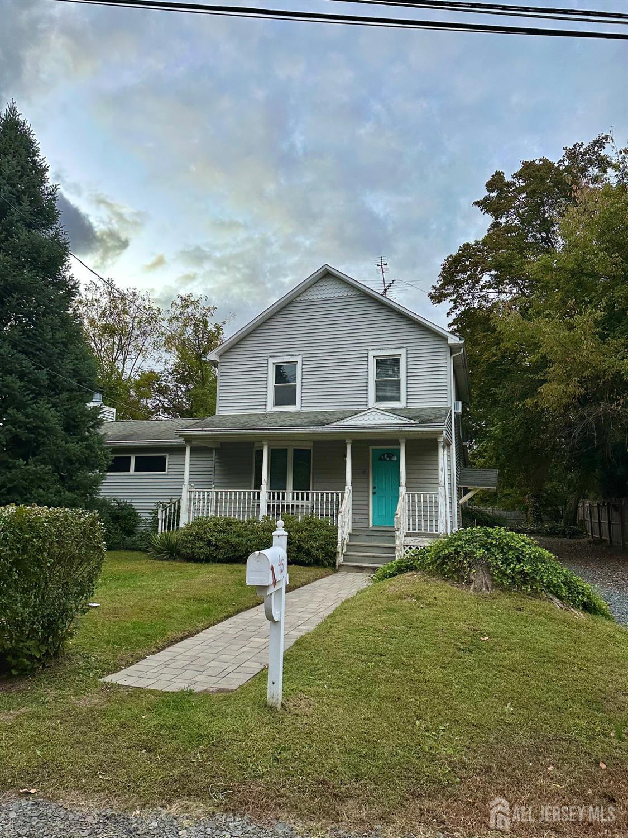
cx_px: 314
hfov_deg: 56.8
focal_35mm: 24
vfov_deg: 71.6
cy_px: 419
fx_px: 581
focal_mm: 6.86
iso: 250
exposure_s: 1/101
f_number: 1.78
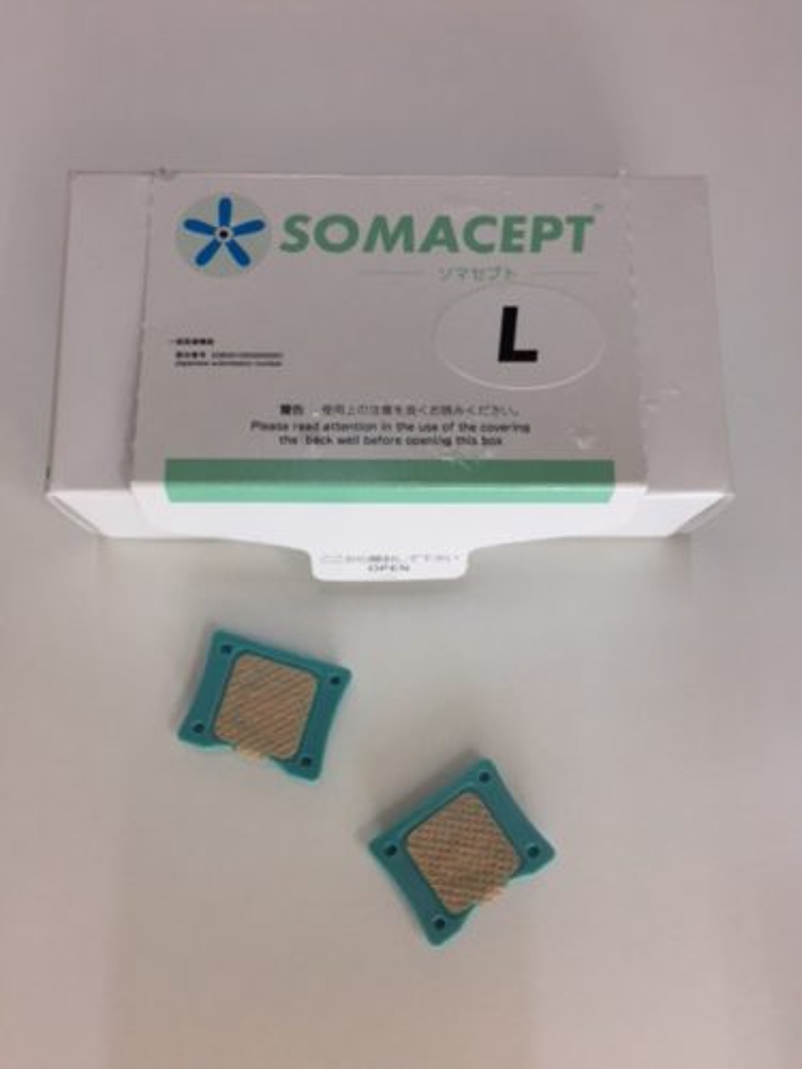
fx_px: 896
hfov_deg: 48.2
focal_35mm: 29
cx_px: 401
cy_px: 534
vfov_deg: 61.7
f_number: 2.2
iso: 50
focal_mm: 4.15
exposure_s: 1/100
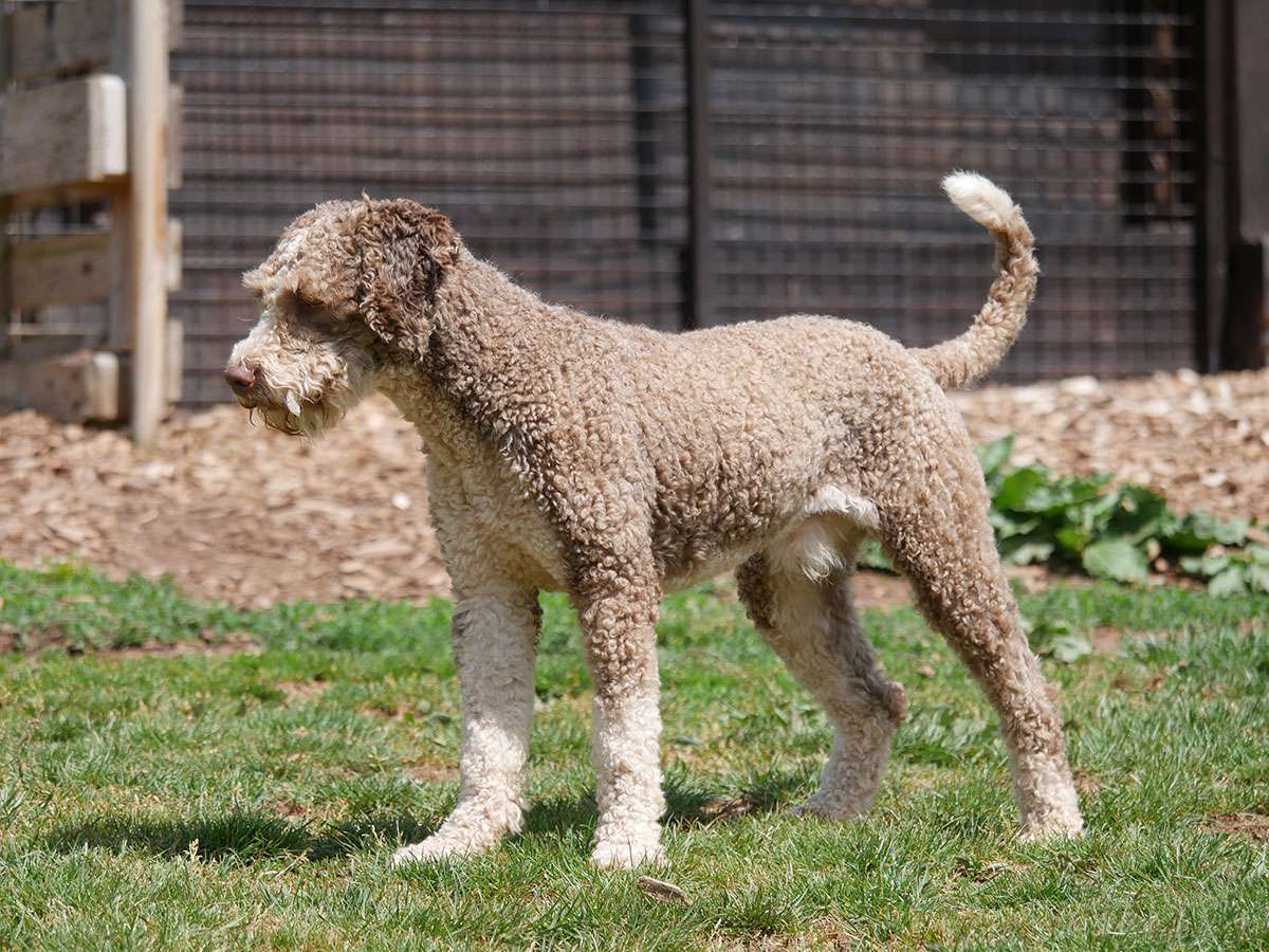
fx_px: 9311
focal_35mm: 254
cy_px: 476
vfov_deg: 5.9
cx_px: 634
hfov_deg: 7.8
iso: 200
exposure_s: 1/800
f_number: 5
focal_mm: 127
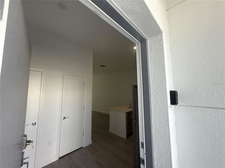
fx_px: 91
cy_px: 84
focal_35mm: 14
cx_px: 112
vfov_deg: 85.6
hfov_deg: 102.1
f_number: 2.2
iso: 50
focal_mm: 2.22
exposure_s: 1/143
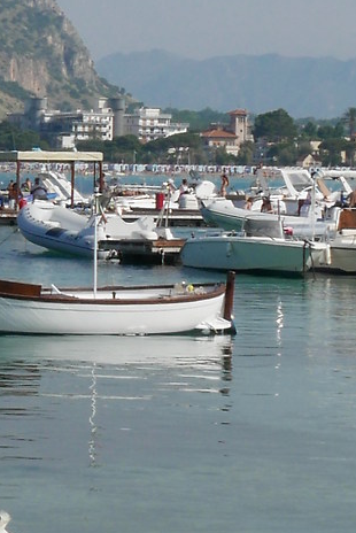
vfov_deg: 11.3
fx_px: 2681
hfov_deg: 7.2
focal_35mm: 181
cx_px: -433
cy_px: 191
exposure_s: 1/250
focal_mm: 15.9
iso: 200
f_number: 13
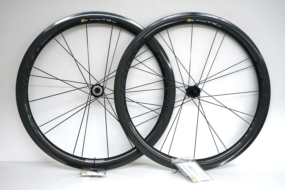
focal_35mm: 50
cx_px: 142
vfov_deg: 26.9
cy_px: 95
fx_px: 395
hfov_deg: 39.6
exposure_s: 1/160
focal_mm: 50
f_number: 4.5
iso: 2000
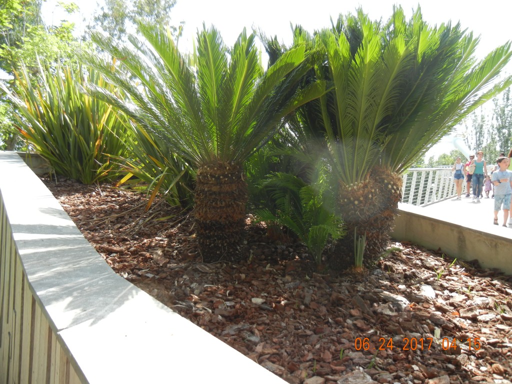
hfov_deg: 60.0
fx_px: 444
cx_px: 256
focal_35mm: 30
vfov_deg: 46.8
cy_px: 192
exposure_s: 1/297
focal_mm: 5.4
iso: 160
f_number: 3.5
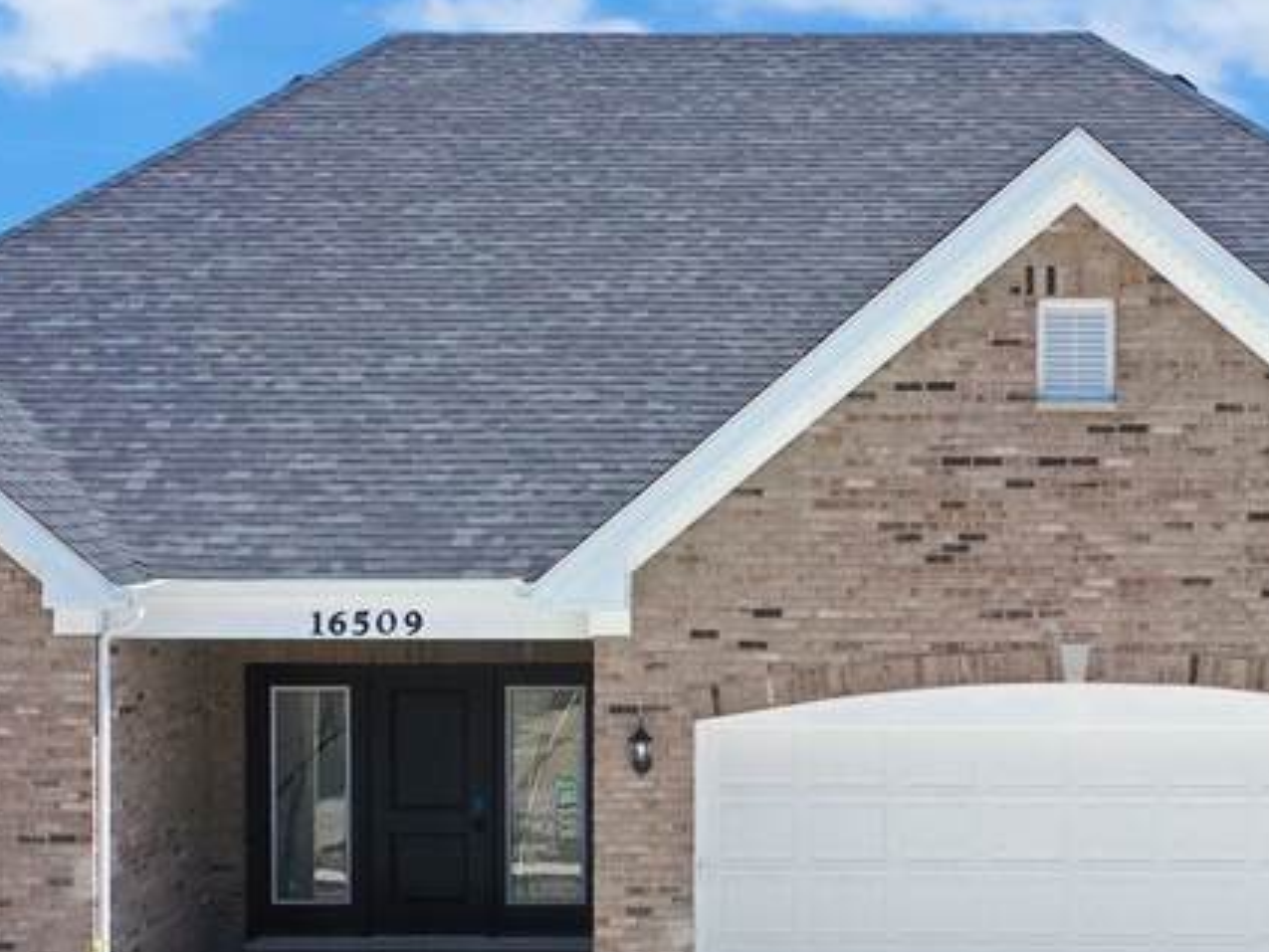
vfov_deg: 18.2
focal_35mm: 81
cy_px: 601
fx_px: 2970
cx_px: 791
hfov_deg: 24.1
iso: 400
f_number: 6.3
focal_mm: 10.26
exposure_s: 1/800
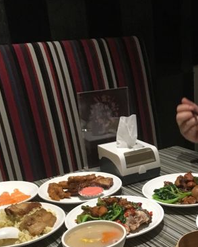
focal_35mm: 54
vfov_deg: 33.7
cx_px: 156
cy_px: 197
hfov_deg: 27.6
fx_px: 395
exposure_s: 1/25
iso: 200
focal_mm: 4.15
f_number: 2.2
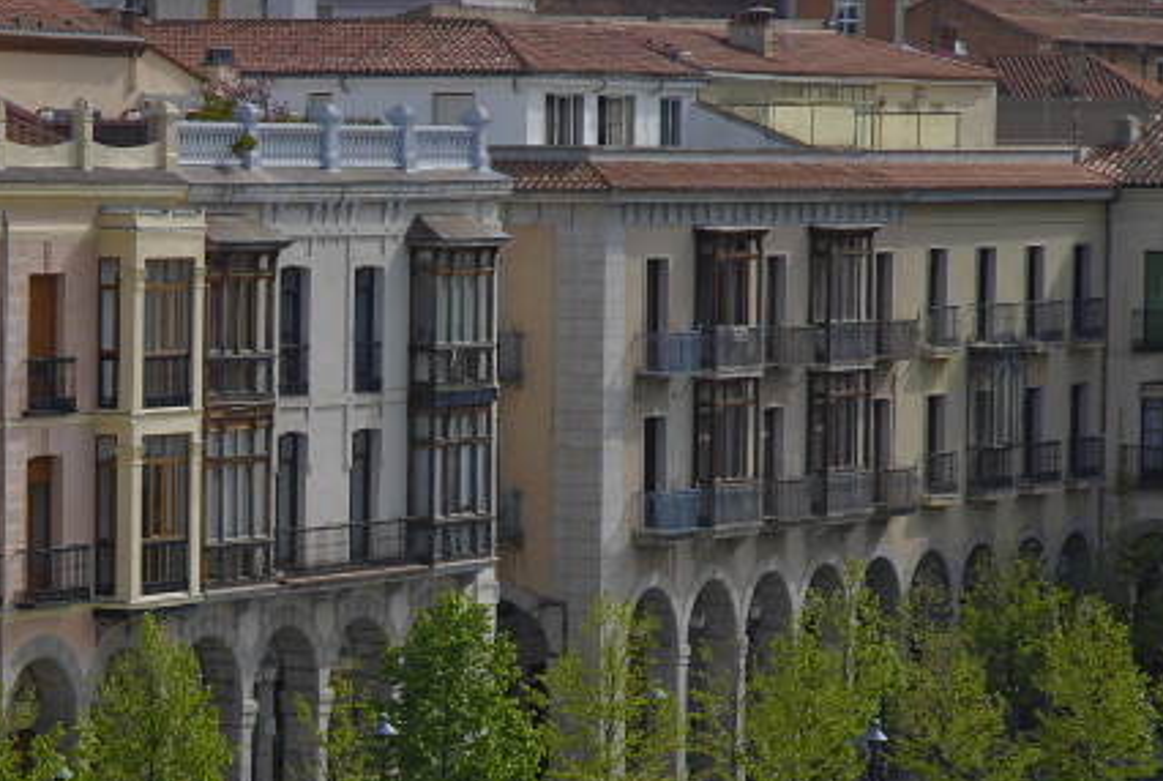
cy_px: 527
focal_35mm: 197
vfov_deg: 7.0
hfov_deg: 10.4
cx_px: 101
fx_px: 6378
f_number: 4.5
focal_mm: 70
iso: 100
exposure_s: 1/100
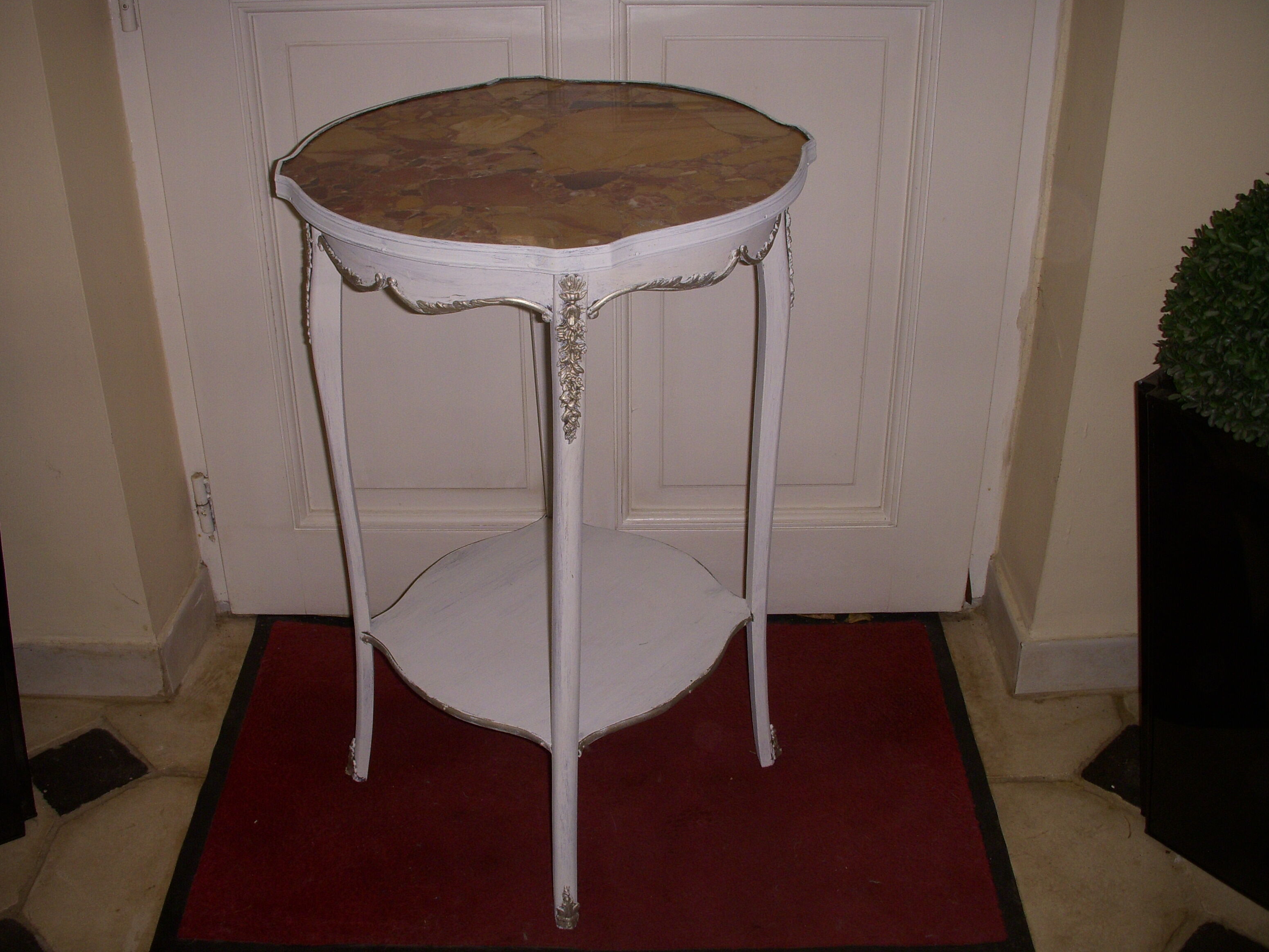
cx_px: 602
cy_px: 469
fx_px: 1466
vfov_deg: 36.0
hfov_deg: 46.8
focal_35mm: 40
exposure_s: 1/30
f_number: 3.3
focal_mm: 6.3
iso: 100
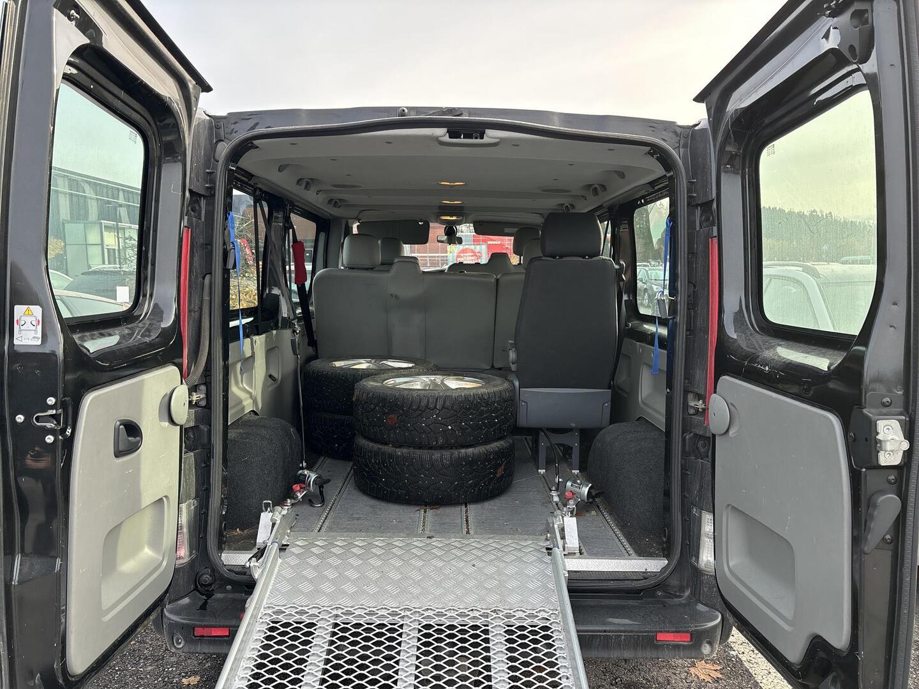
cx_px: 460
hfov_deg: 67.3
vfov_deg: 53.1
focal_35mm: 26
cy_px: 344
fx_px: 690
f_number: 1.6
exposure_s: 1/262
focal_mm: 5.96
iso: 40
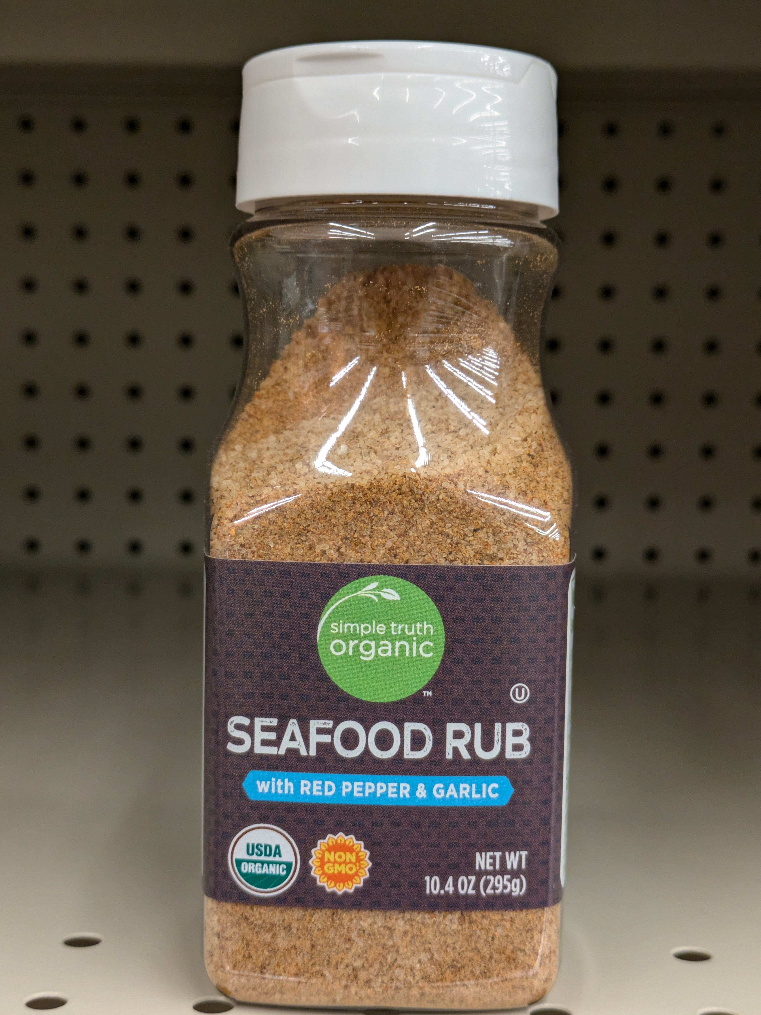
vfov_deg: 36.8
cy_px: 517
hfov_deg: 28.0
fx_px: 1524
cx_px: 381
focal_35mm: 52
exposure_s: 1/60
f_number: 1.89
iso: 222
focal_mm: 5.43
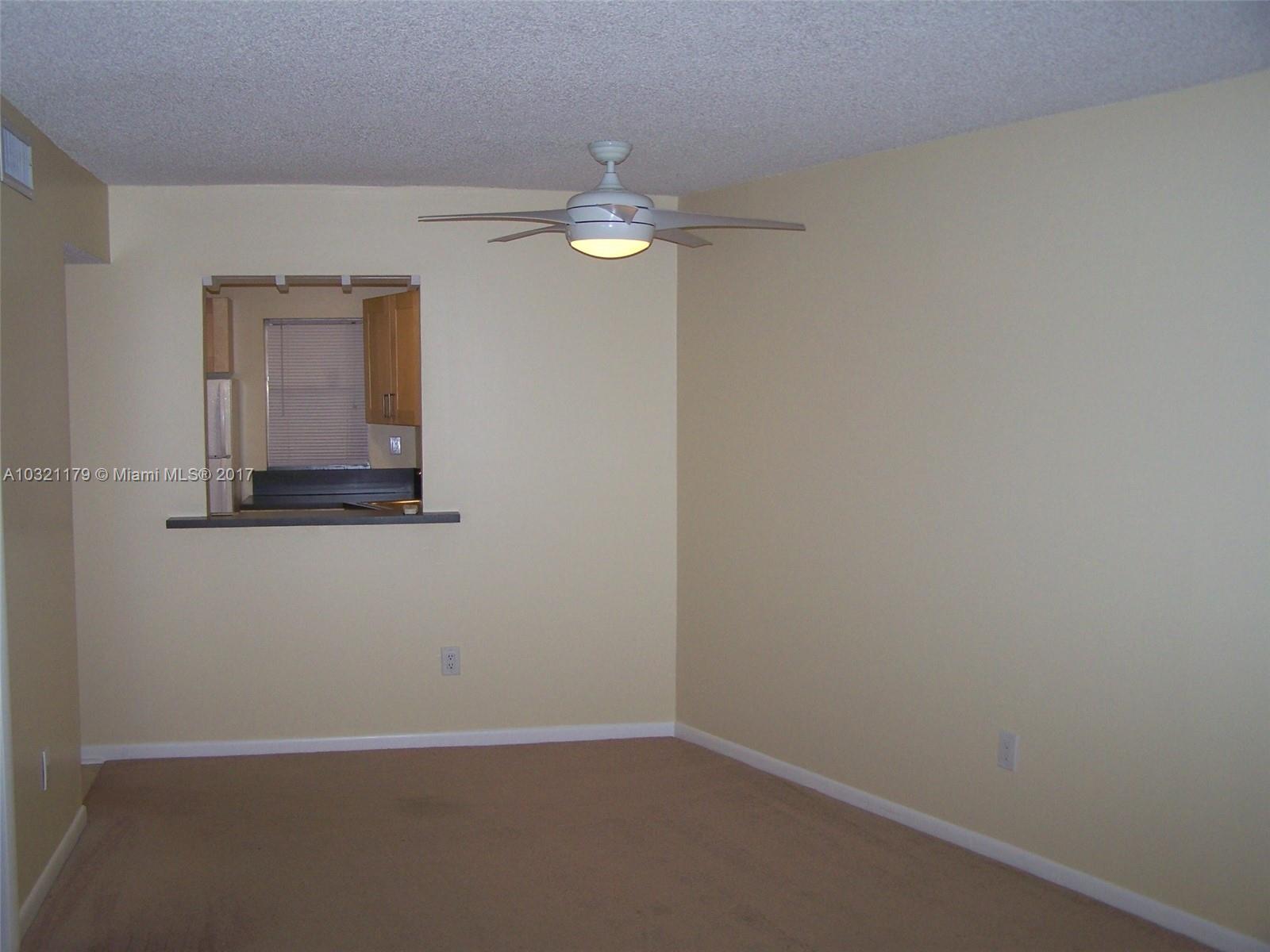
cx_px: 635
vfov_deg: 37.7
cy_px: 476
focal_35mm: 38
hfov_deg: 49.0
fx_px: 1394
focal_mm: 6.3
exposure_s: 1/60
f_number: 2.8
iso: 80
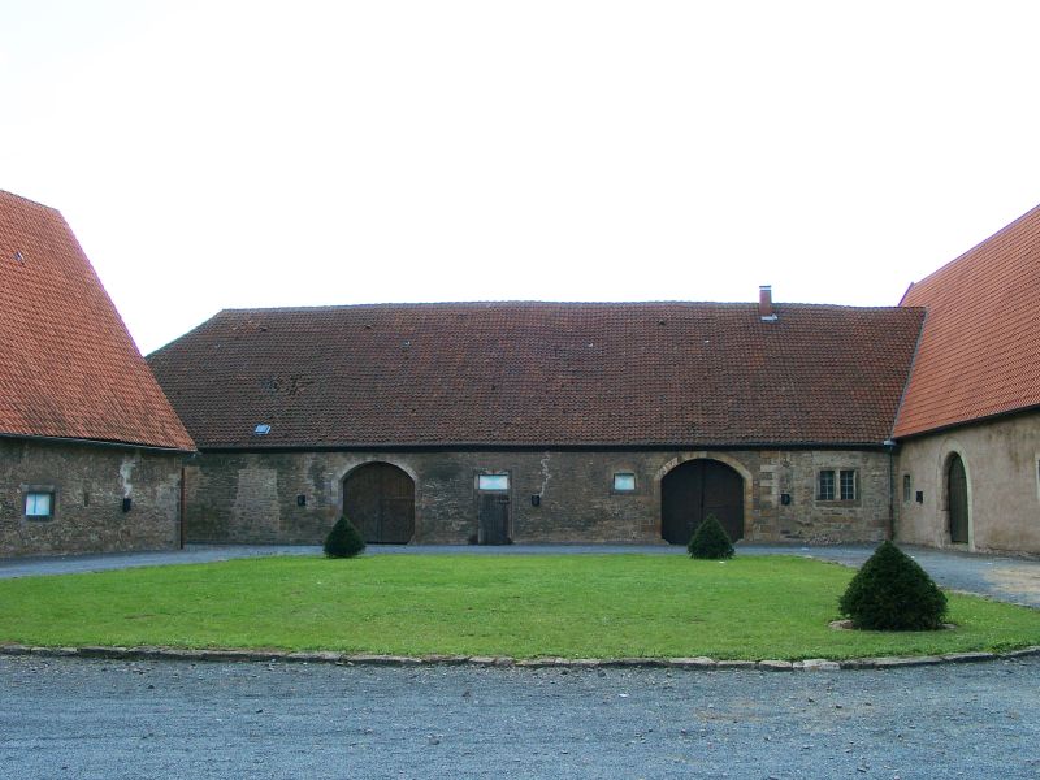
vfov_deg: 41.8
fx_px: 1021
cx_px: 520
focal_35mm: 34
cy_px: 390
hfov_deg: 54.0
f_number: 4
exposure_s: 1/445
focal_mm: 7.13
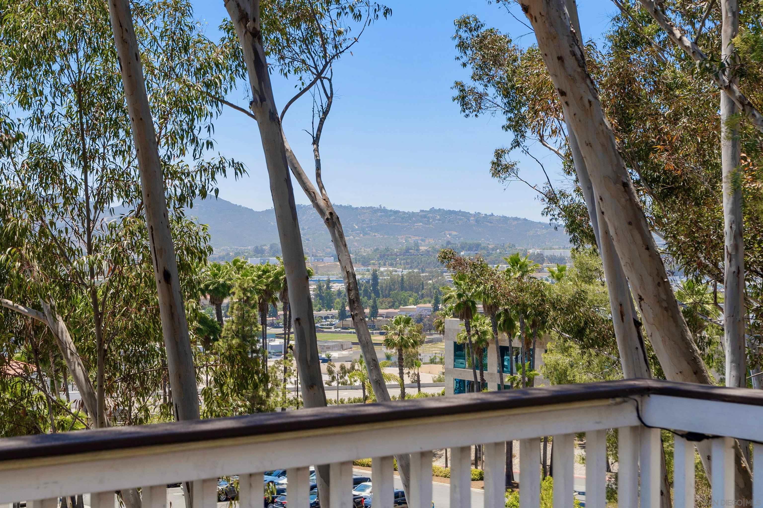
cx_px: 382
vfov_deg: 37.9
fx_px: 742
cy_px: 254
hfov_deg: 54.4
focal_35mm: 35
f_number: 5.6
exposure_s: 1/320
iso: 100
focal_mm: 35
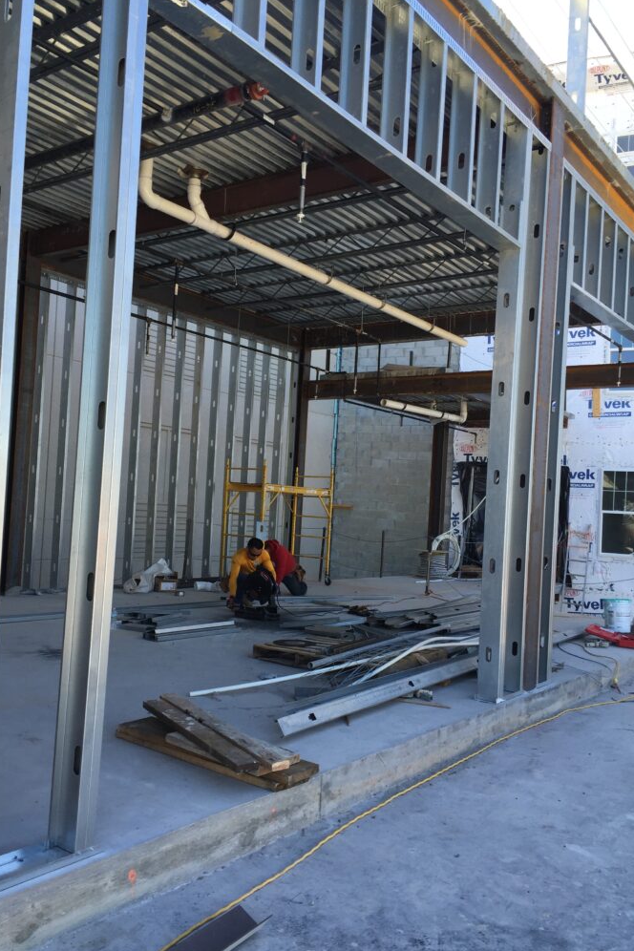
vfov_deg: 60.3
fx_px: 819
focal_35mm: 31
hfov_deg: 42.2
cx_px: 269
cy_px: 479
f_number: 2.2
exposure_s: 1/265
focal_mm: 4.15
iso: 32
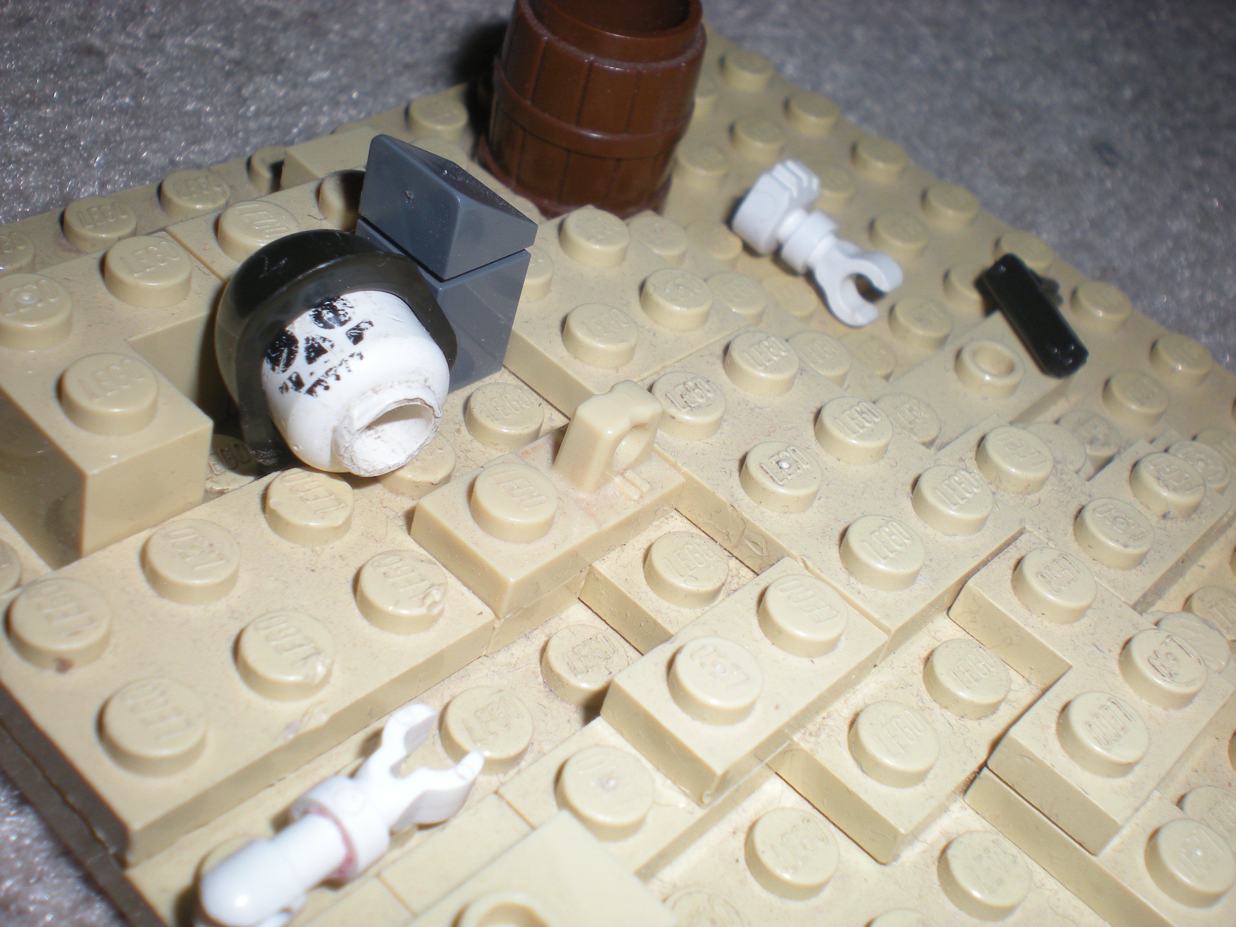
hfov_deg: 42.9
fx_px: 1571
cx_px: 618
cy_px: 464
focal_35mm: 44
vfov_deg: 32.9
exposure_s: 1/60
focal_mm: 7.4
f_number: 4.9
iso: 64
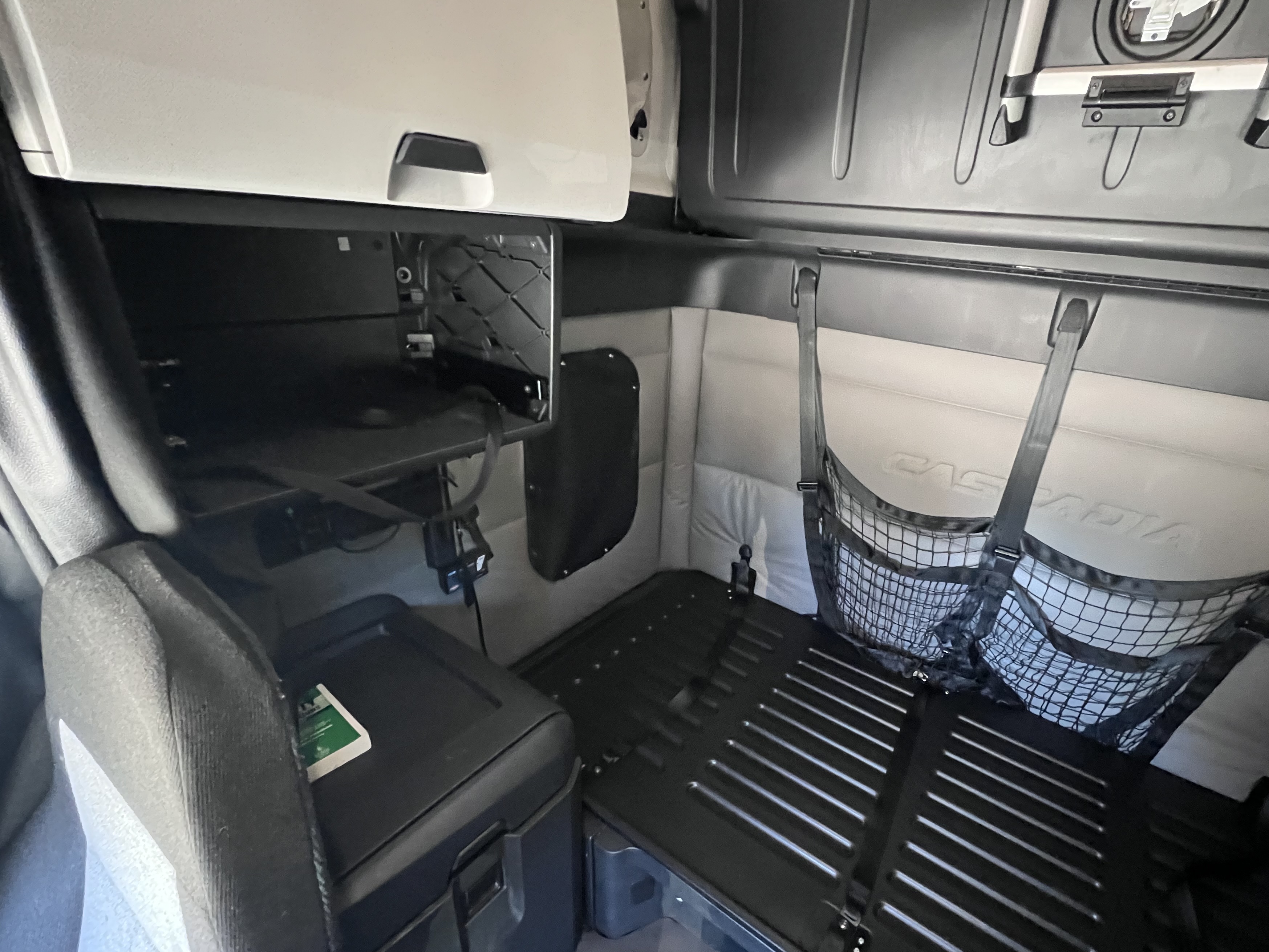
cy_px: 512
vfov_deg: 81.6
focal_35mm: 15
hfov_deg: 97.6
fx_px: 550
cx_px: 715
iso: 1250
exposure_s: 1/36
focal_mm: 1.57
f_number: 1.8
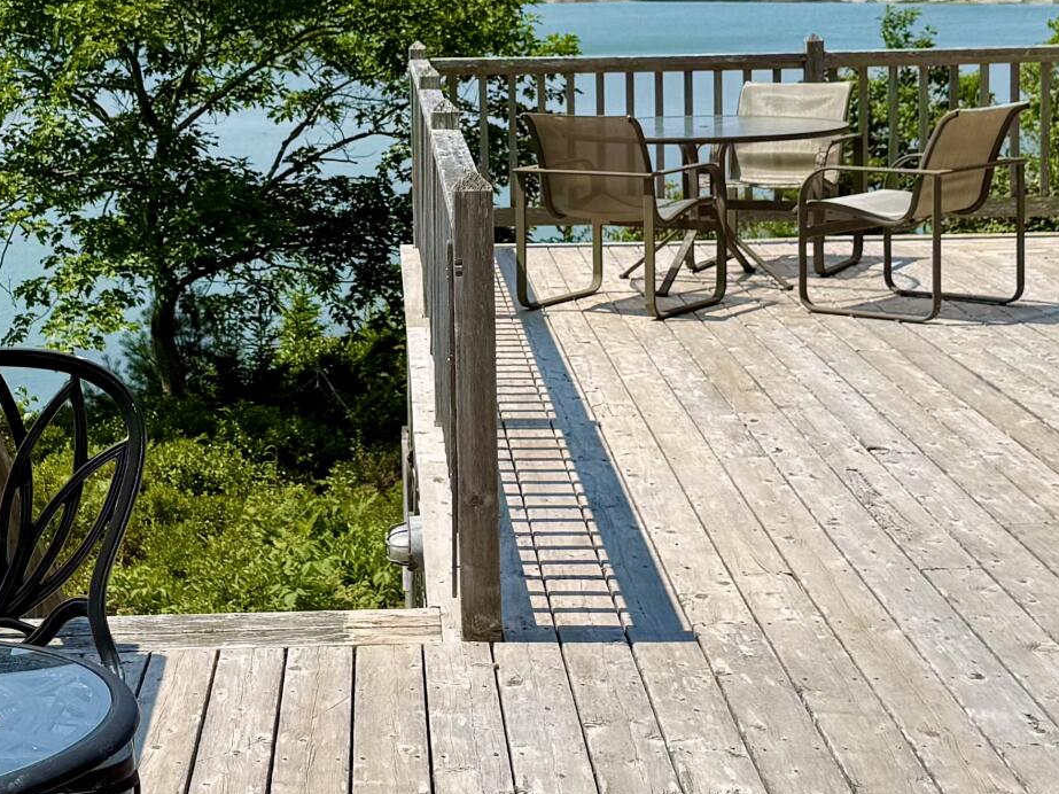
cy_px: 233
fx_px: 2386
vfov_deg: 18.8
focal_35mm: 78
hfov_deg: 24.9
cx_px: 367
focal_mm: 6.76
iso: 80
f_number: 1.78
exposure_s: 1/6711
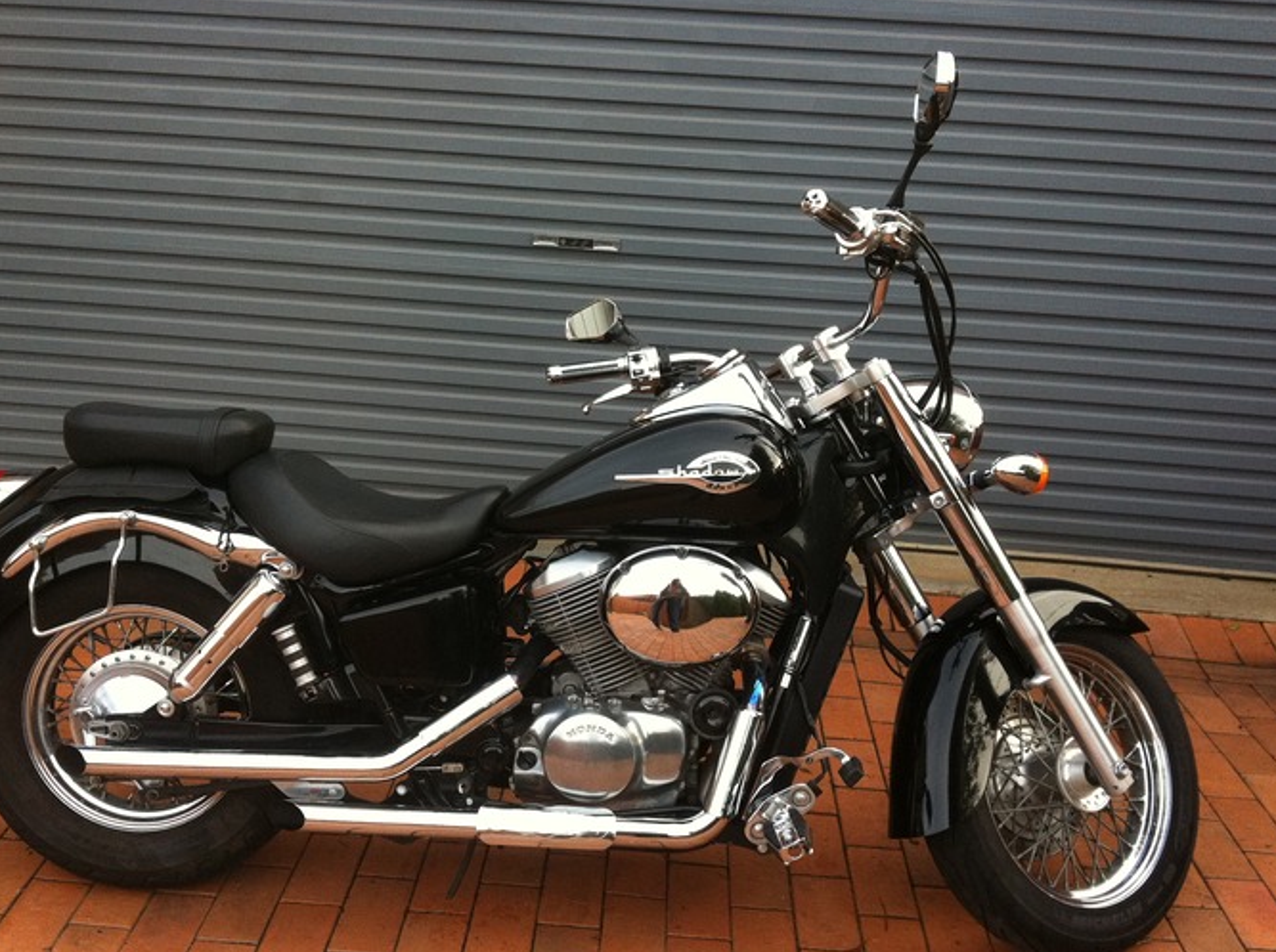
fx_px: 1546
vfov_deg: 34.2
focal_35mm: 42
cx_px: 566
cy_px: 514
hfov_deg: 44.8
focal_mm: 3.85
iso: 125
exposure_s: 1/120
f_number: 2.8
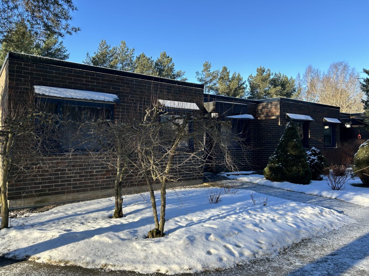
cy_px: 138
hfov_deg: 67.3
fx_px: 277
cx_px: 184
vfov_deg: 53.1
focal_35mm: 26
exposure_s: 1/1029
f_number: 1.5
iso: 50
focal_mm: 5.7
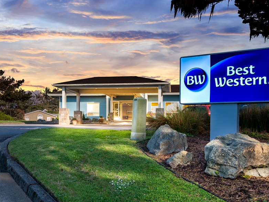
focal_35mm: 44
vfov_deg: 32.9
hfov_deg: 42.7
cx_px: 107
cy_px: 105
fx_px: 342
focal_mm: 35
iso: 200
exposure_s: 1/40
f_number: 8
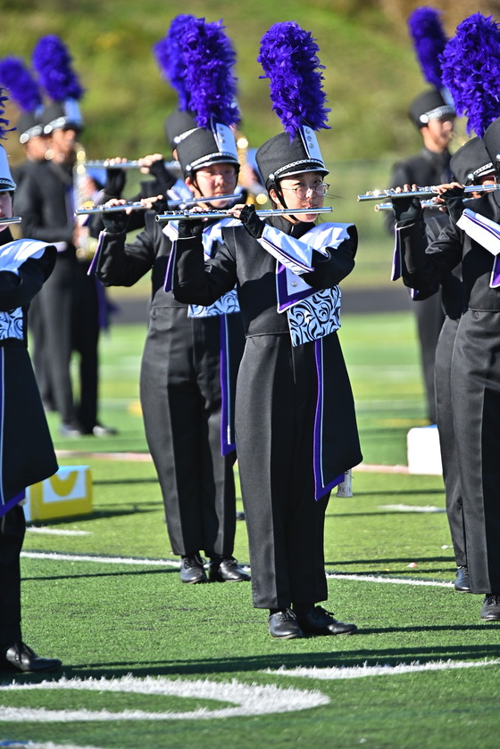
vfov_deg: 4.9
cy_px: 374
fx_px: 8749
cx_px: 250
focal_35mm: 420
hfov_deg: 3.3
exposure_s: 1/1250
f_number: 5
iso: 320
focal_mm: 420
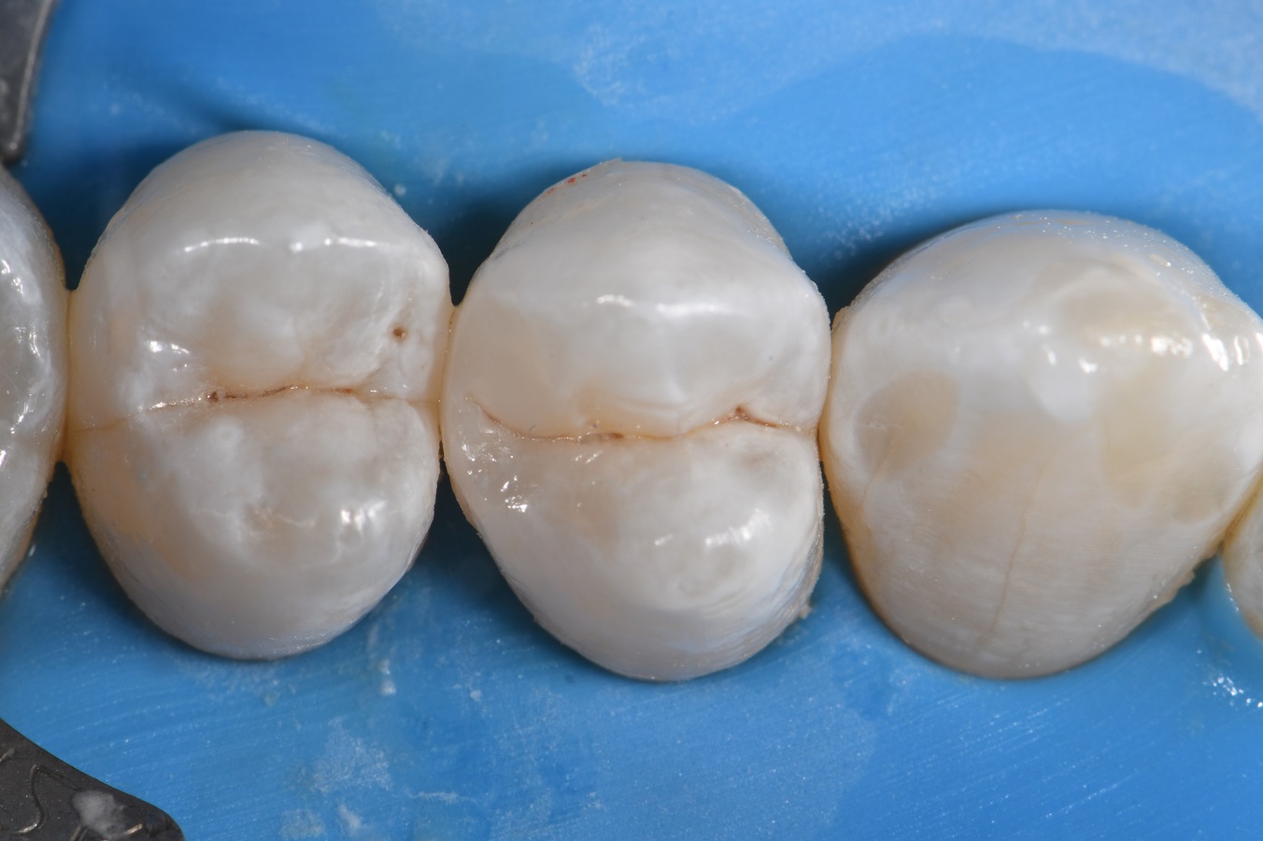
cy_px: 420
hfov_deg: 13.1
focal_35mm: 157
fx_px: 5505
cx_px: 632
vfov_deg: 8.7
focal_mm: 105
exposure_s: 1/200
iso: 200
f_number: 32
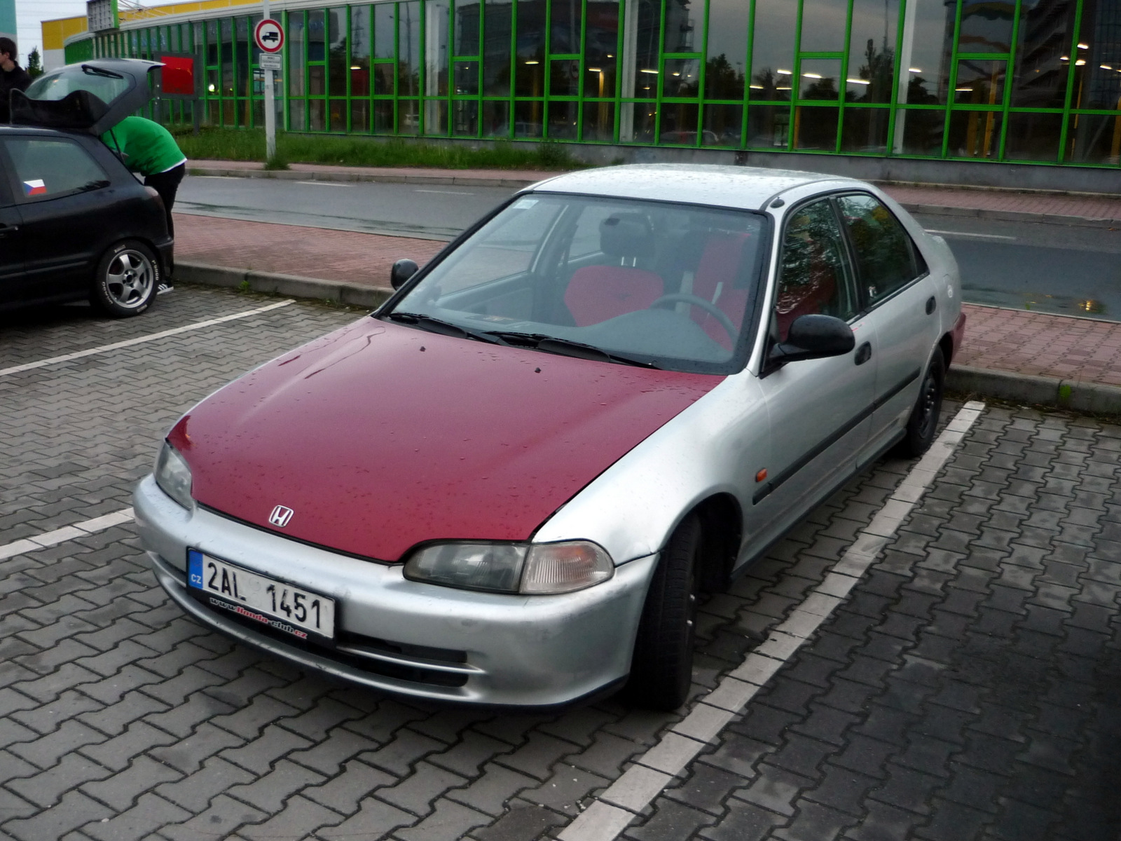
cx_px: 560
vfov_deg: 42.9
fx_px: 1069
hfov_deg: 55.4
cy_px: 420
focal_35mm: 33
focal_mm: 5.5
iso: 200
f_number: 2.8
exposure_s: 1/25
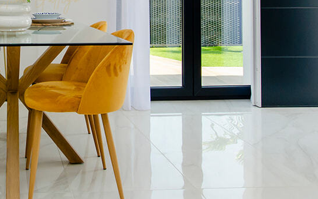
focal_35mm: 45
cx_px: 27
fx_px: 390
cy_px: -10
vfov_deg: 26.7
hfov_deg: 40.7
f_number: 8
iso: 250
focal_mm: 10
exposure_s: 1/160
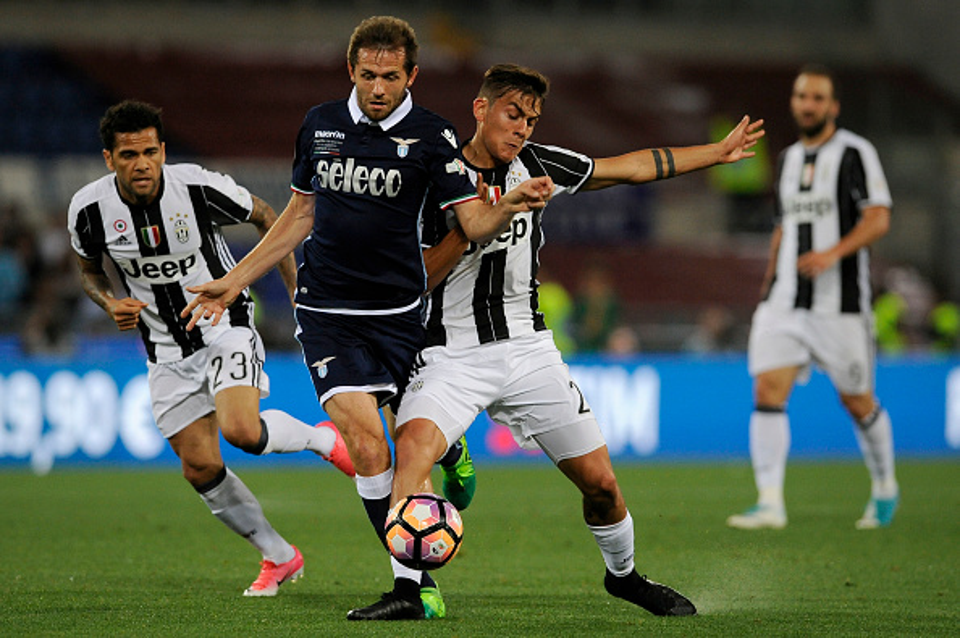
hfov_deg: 5.2
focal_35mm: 400
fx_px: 10658
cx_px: 480
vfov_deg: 3.4
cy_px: 319
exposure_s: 1/800
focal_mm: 400
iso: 2000
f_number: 3.2
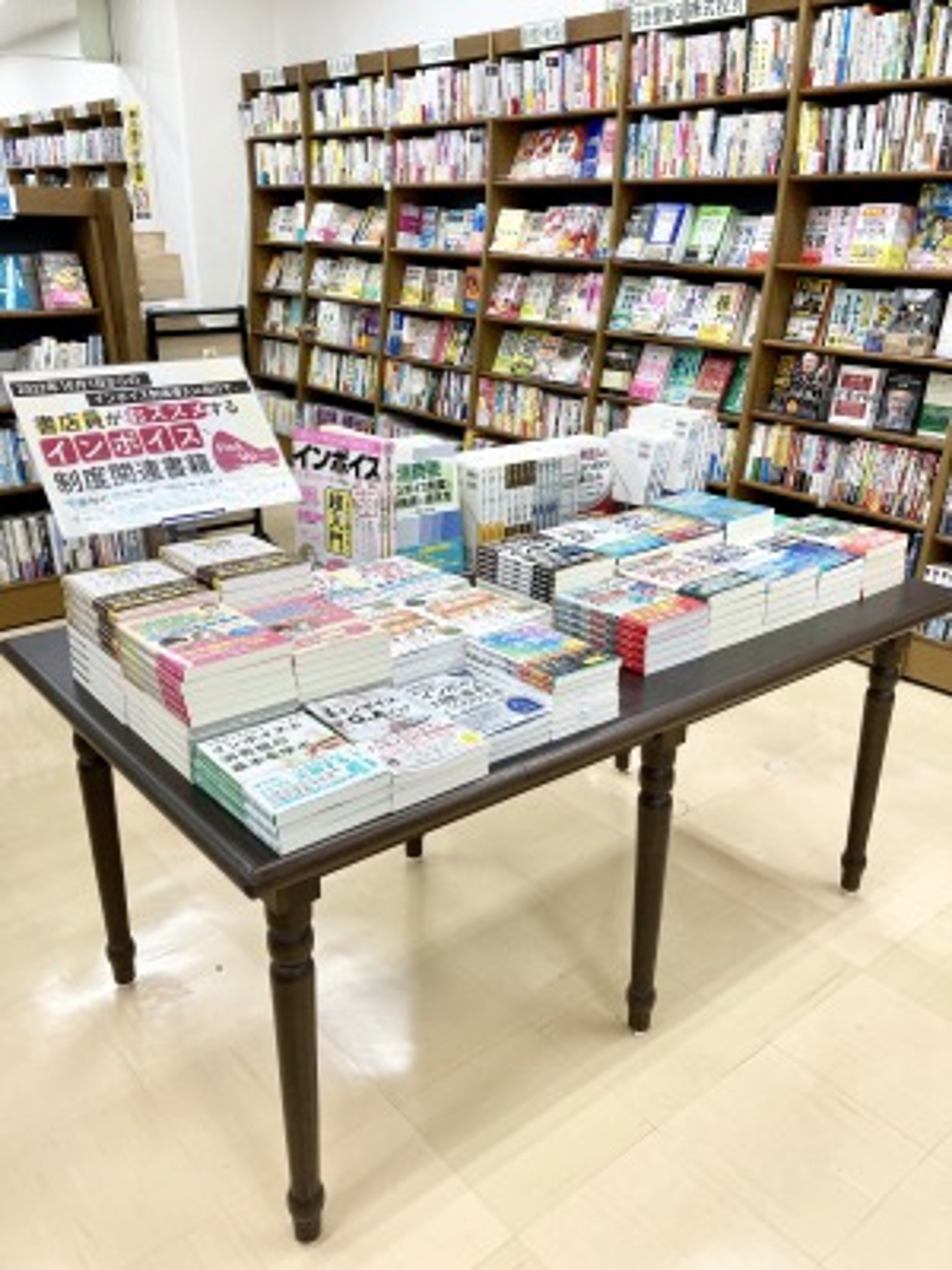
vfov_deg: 63.4
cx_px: 476
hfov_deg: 49.7
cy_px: 635
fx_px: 1027
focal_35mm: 28
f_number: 1.8
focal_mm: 3.99
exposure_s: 1/120
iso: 50
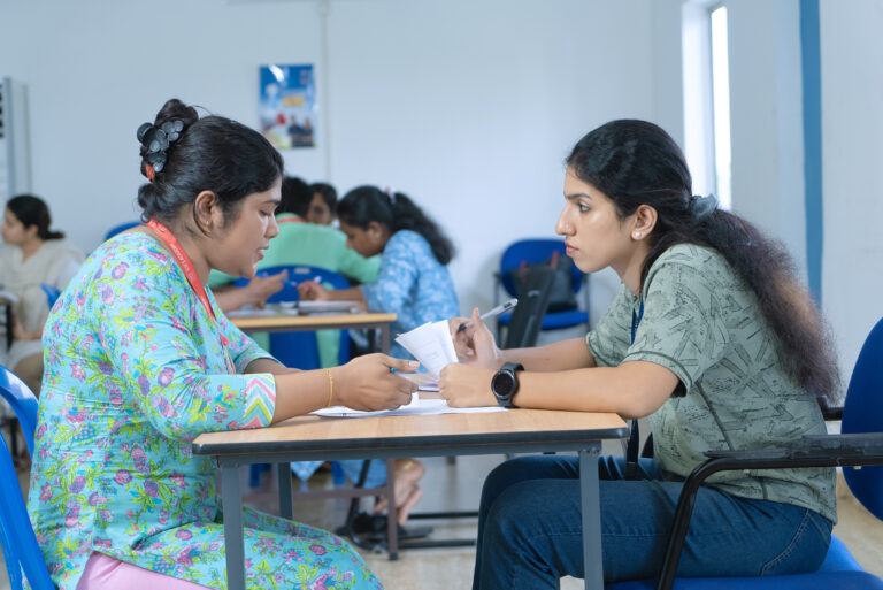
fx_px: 1620
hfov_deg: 30.5
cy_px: 295
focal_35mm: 66
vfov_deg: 20.6
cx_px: 442
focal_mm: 66
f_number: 4
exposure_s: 1/200
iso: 500
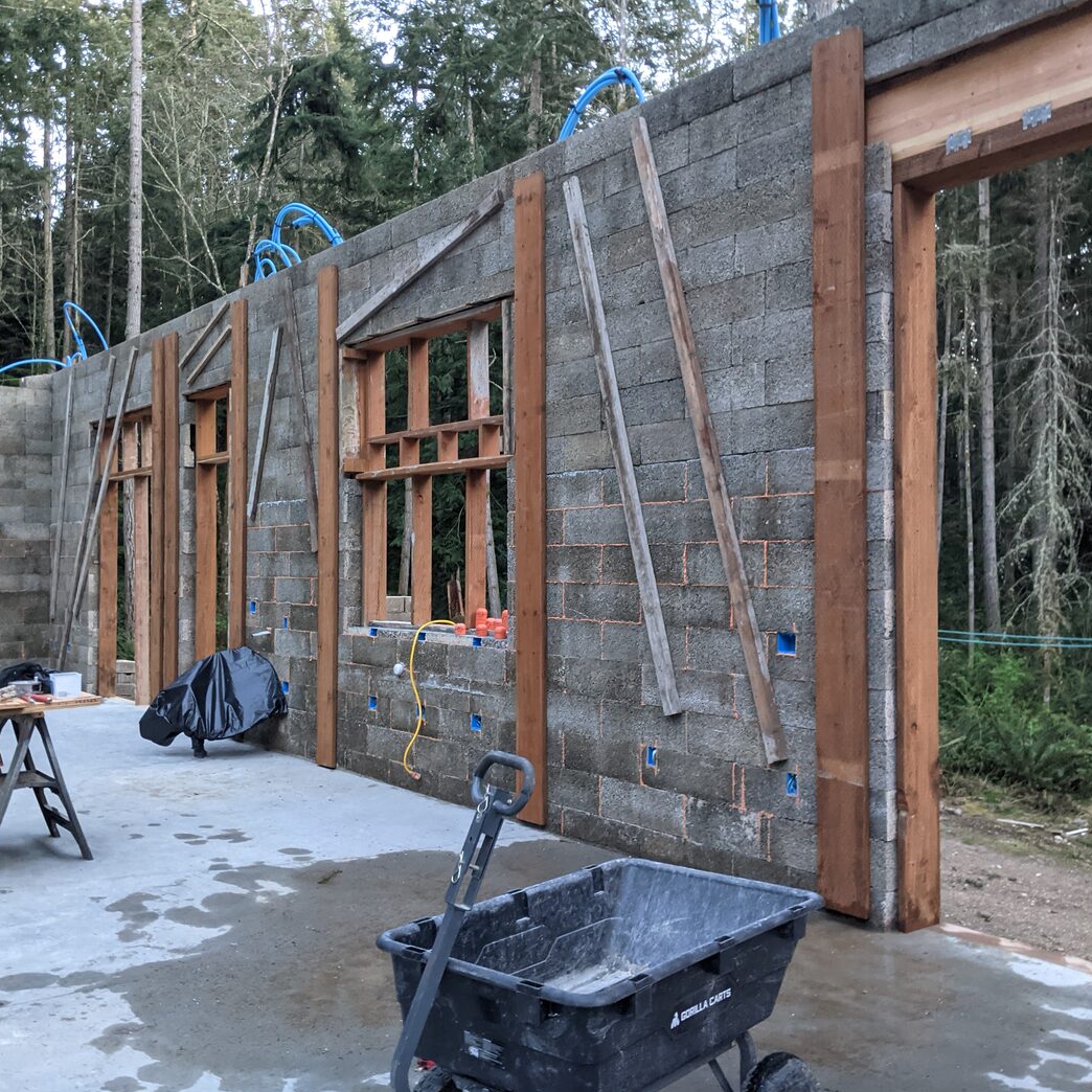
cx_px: 473
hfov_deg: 51.0
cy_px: 548
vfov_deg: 51.1
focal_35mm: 32
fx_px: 1142
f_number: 1.8
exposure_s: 1/59.9
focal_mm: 4.44
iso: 371
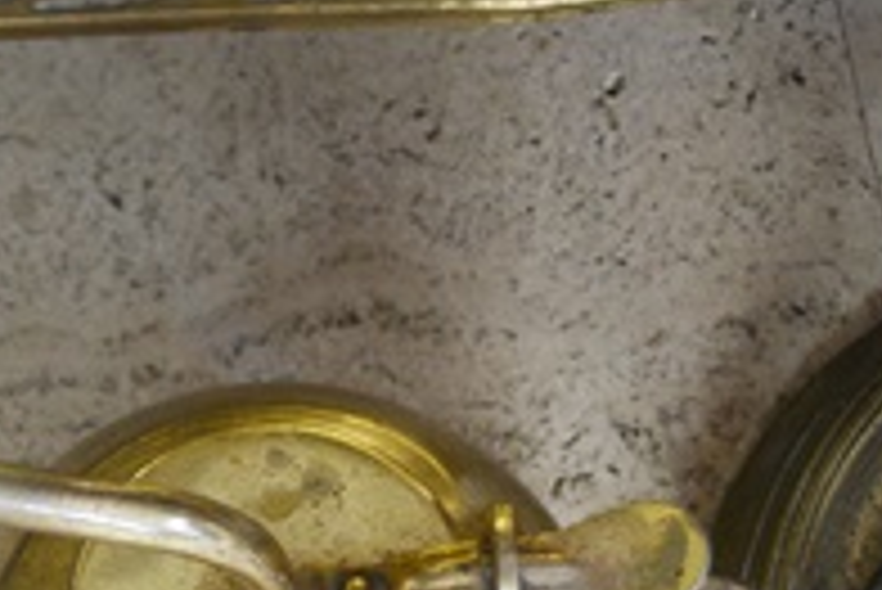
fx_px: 2697
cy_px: 671
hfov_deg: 17.8
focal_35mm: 110
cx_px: -148
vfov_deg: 12.2
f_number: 4
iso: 560
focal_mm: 24
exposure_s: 1/60
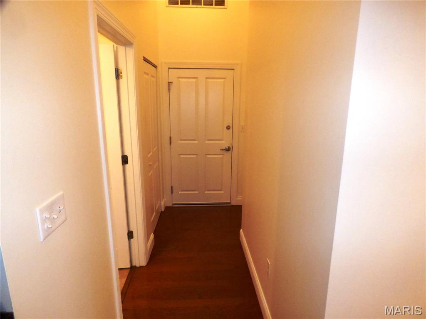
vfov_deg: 66.0
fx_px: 246
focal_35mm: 20
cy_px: 160
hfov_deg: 81.7
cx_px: 213
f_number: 2.8
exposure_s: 1/125
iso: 800
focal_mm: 3.58
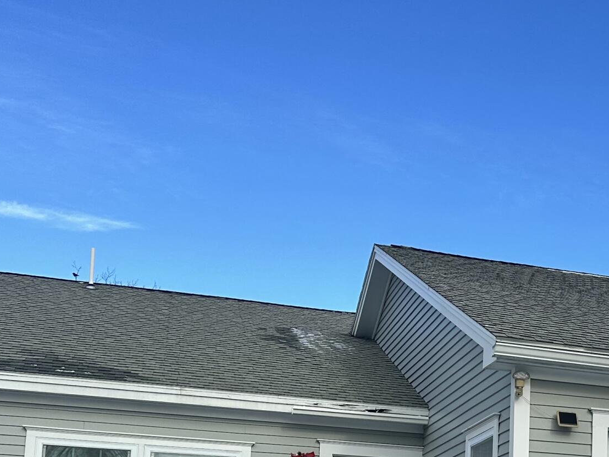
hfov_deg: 28.3
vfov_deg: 21.6
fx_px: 1144
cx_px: 588
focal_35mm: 65
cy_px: 482
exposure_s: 1/2809
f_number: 1.78
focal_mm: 6.86
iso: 80
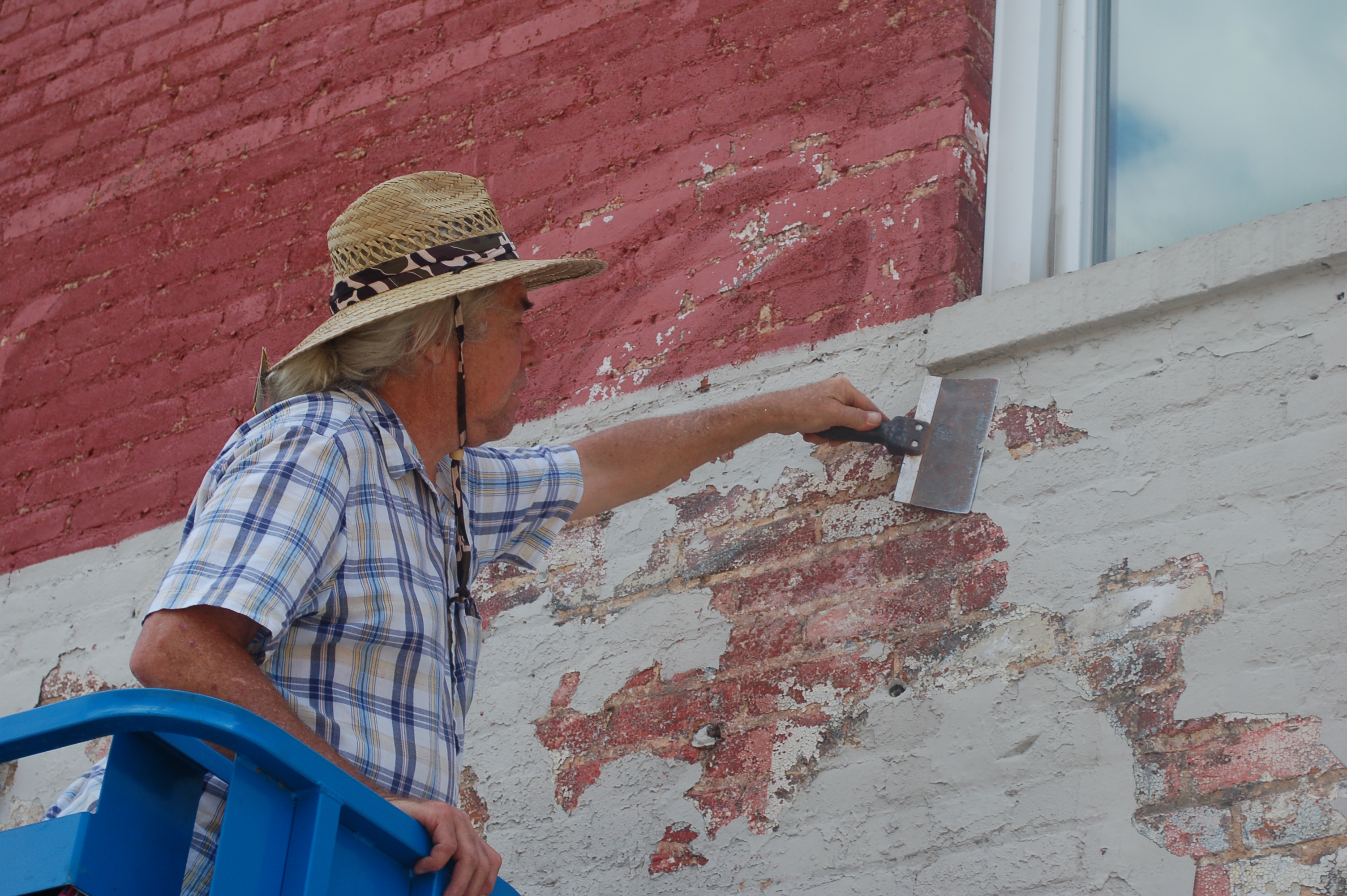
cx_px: 674
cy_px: 448
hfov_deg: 26.0
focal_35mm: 78
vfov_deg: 17.5
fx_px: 2916
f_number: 7.1
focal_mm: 52
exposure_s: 1/200
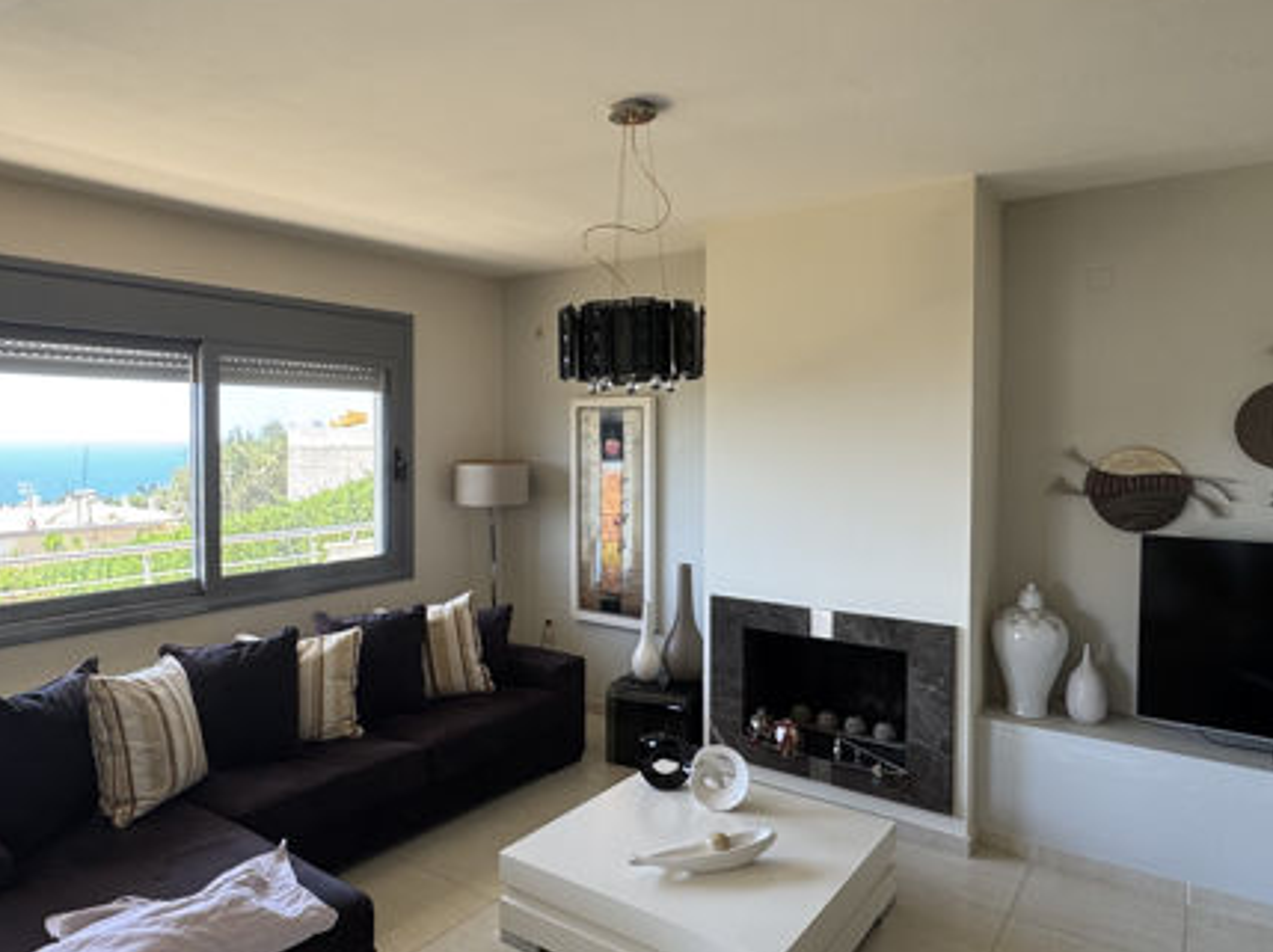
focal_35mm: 23
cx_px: 613
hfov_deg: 73.9
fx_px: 845
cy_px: 454
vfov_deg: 58.8
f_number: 2.2
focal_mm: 2.22
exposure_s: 1/99
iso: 64
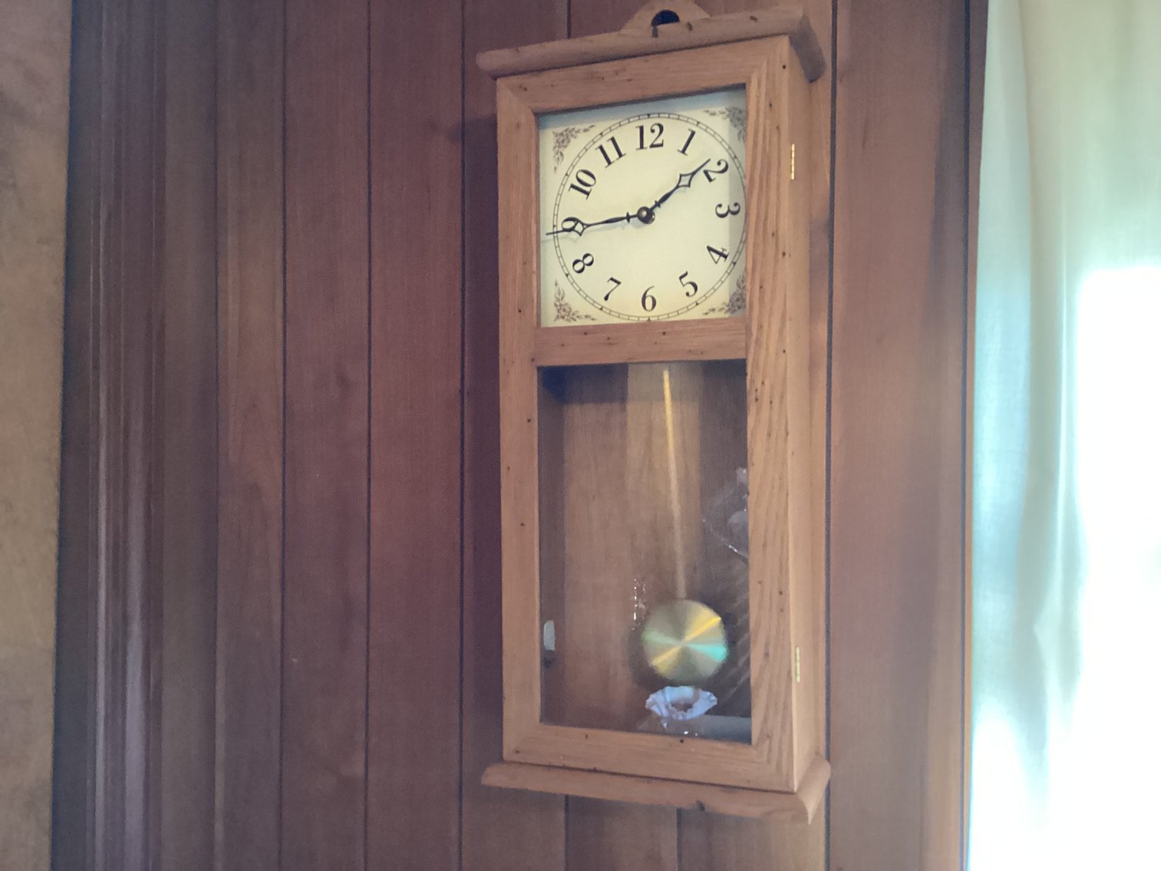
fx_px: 1040
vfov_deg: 45.4
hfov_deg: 58.3
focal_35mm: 31
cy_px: 436
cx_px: 580
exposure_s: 1/25
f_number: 2.4
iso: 640
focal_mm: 3.3
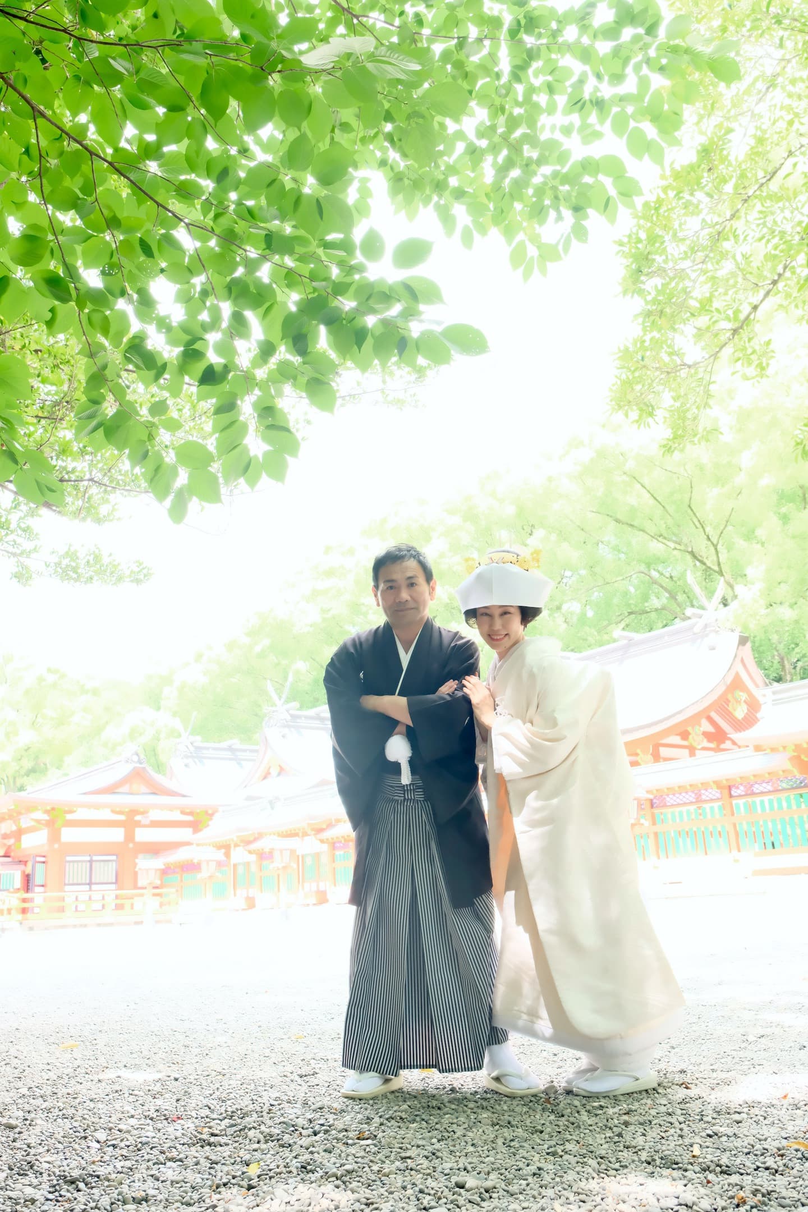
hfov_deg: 45.0
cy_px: 606
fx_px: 976
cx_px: 404
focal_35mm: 29
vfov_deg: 63.7
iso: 3200
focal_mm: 19.2
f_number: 5.6
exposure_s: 1/160
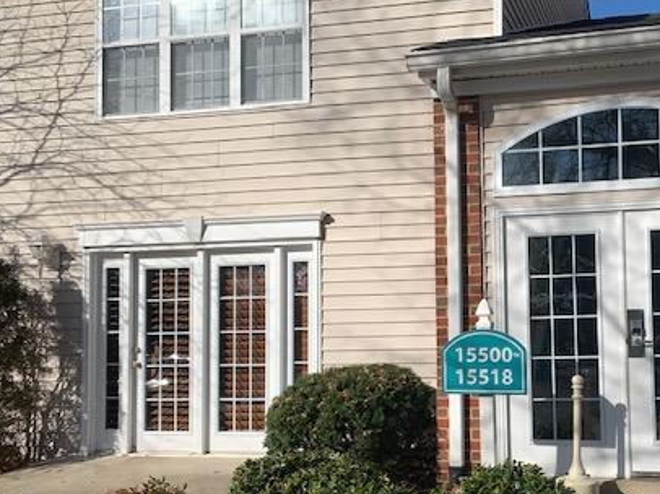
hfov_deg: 43.9
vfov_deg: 34.9
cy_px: 306
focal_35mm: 41
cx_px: 514
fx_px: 781
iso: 25
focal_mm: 4.25
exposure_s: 1/3521
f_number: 1.8
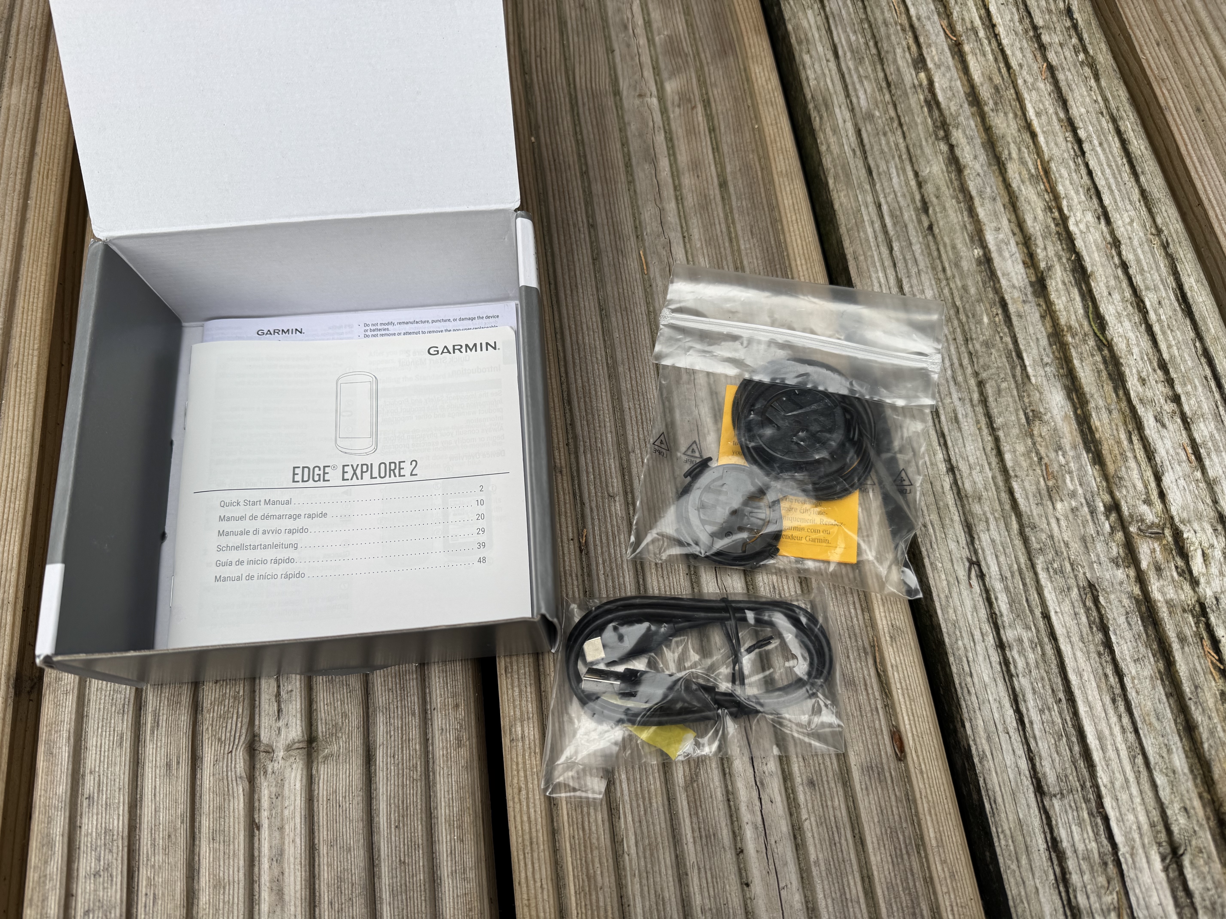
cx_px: 613
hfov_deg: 71.6
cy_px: 460
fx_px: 850
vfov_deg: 56.8
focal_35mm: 24
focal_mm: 6.76
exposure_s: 1/604
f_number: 1.78
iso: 80
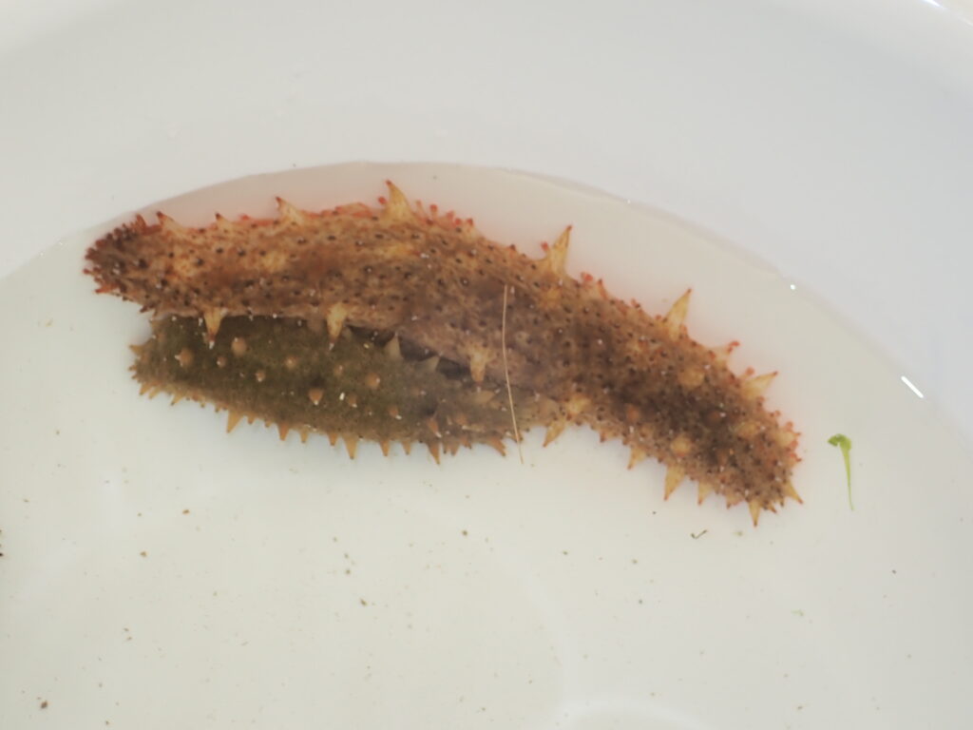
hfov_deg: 24.4
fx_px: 2249
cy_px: 365
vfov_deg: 18.4
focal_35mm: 80
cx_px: 486
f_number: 13
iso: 100
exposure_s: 1/80
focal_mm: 14.41
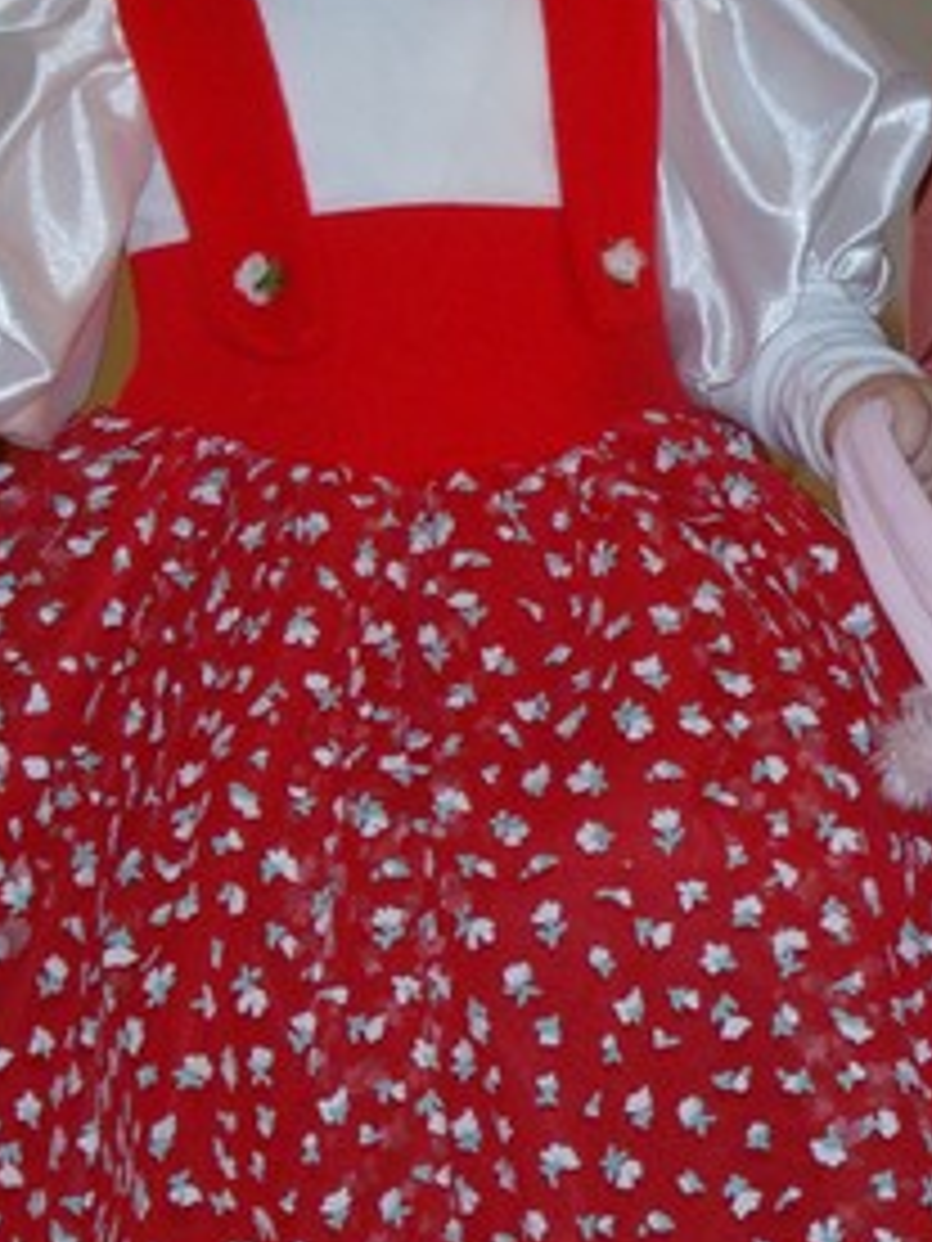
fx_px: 7942
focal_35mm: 221
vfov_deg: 8.9
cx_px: 1760
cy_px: 560
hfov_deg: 6.5
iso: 400
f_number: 5.6
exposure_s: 1/45
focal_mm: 33
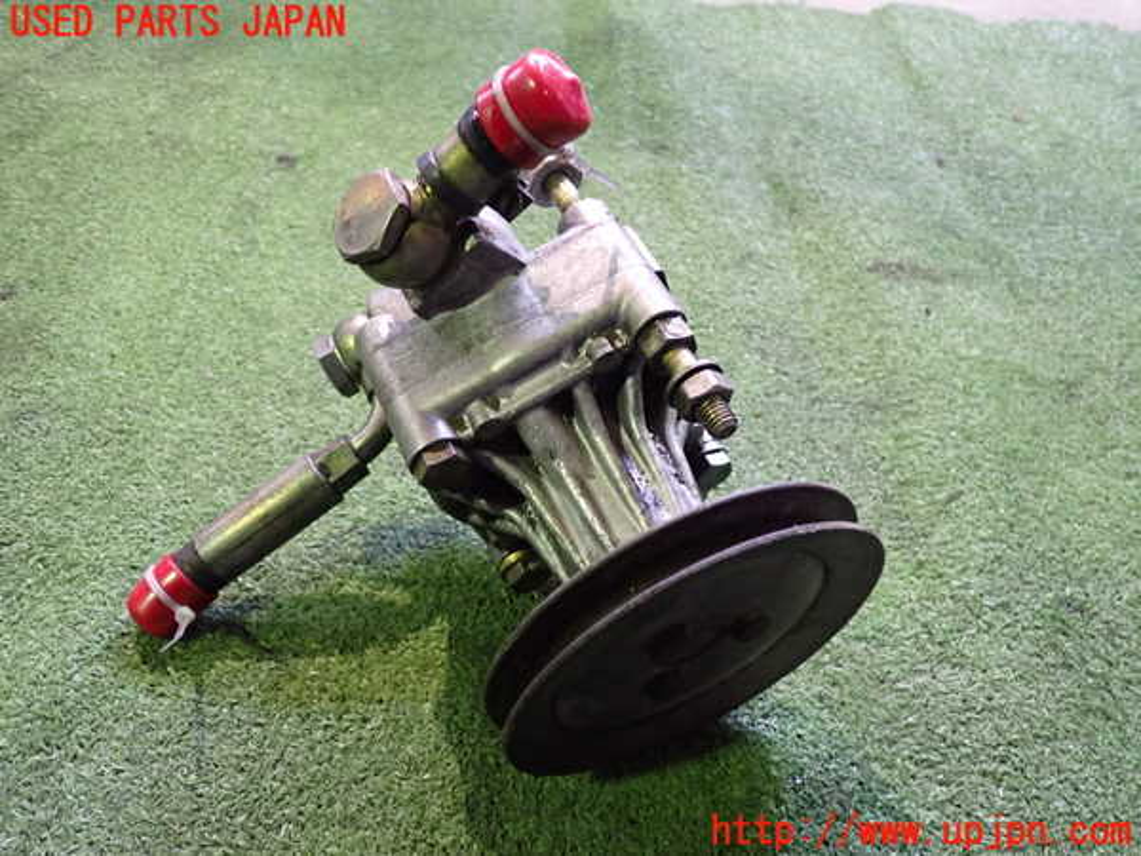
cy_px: 428
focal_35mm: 30
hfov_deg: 60.0
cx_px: 570
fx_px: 989
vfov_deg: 46.8
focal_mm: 5.4
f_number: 2.3
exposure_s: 1/30
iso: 500
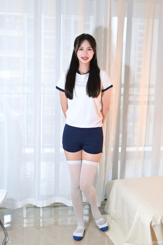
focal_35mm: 50
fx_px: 340
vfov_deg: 39.6
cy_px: 122
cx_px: 82
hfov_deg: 27.0
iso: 4000
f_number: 4
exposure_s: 1/100
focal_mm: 50
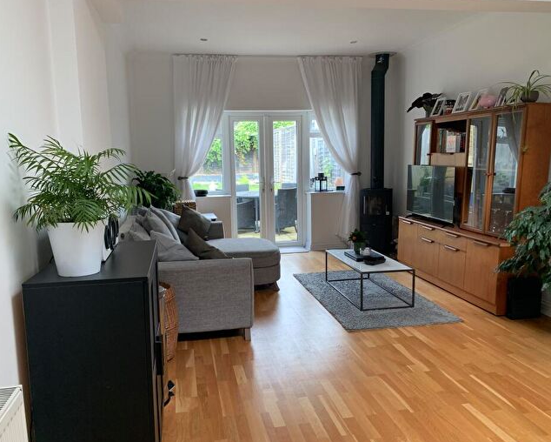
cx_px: 271
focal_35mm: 28
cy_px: 223
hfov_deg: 62.2
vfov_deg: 51.6
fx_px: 457
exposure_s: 1/121
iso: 80
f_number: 1.8
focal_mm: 4.25
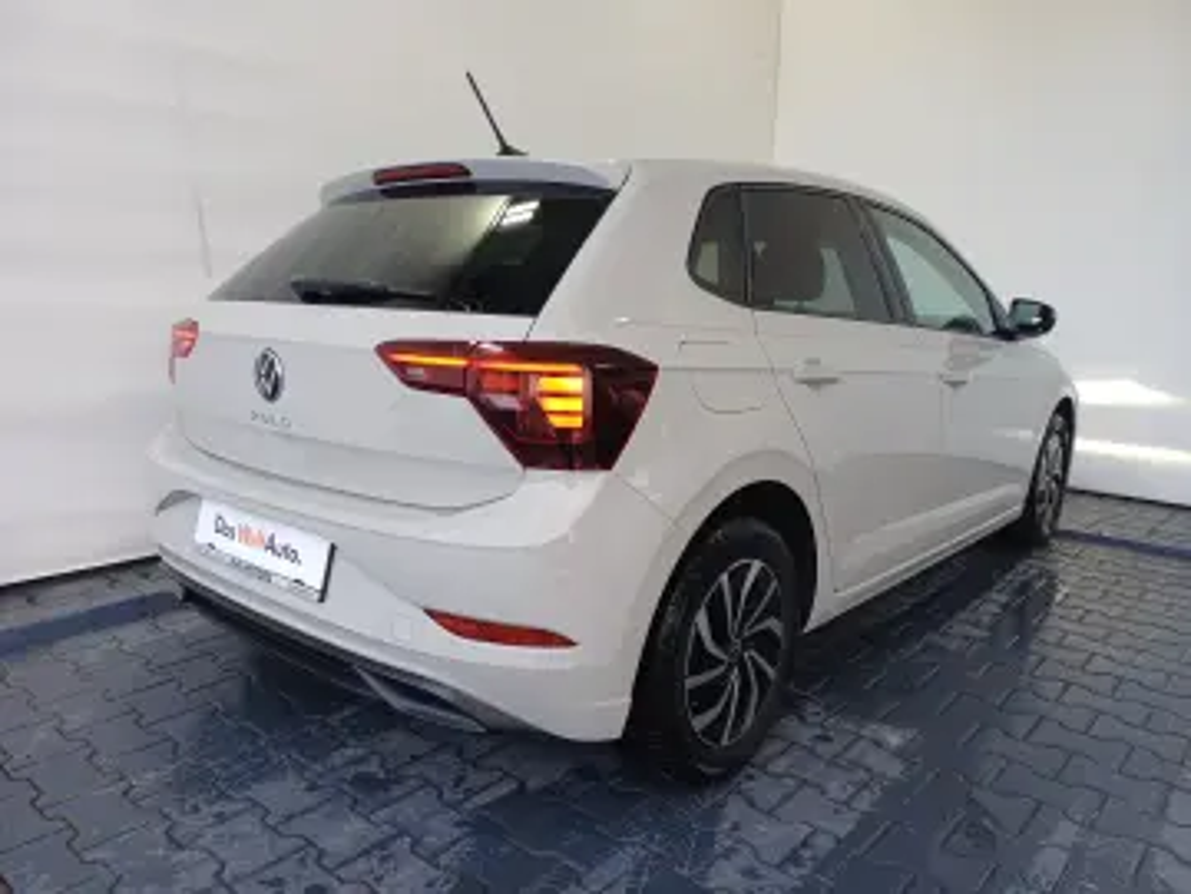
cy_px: 447
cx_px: 596
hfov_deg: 69.4
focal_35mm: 25
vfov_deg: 54.9
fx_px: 860
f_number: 1.8
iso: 64
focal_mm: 4.65
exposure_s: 1/100
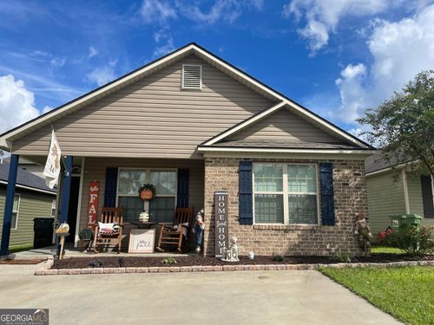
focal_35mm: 26
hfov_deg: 67.3
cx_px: 217
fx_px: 326
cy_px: 162
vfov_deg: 53.1
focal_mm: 5.1
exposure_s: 1/4049
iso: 32
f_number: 1.6
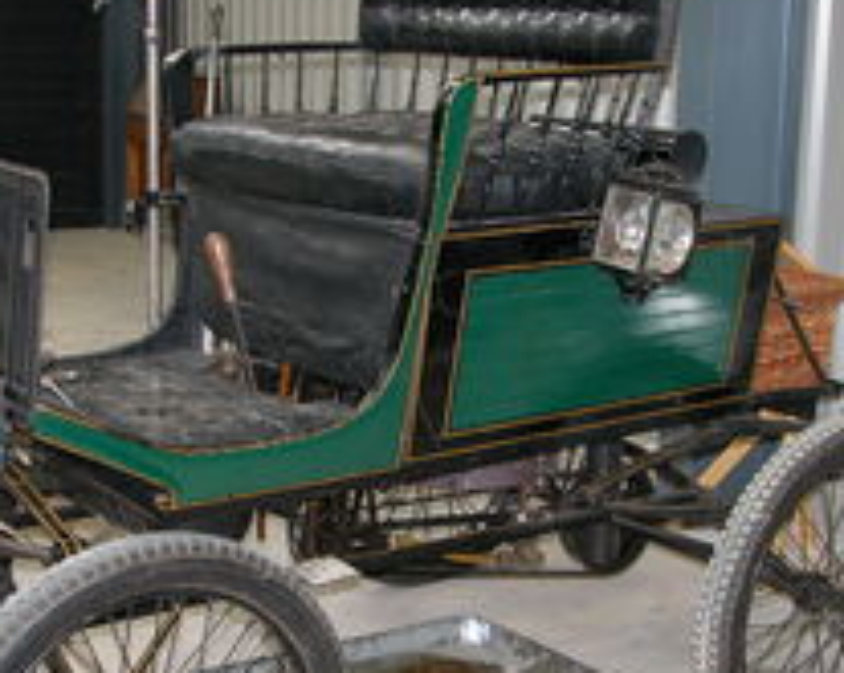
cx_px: 355
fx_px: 1696
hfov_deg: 27.9
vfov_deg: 22.4
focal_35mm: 68
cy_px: 420
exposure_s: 1/60
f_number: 2.8
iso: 200
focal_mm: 9.2
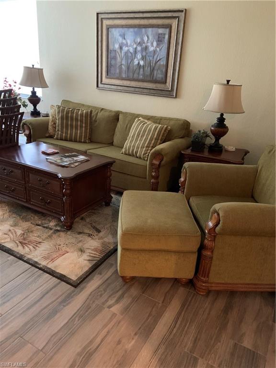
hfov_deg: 53.1
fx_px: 276
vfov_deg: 67.3
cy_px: 184
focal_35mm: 26
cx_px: 138
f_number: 1.8
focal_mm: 4.25
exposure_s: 1/29
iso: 800
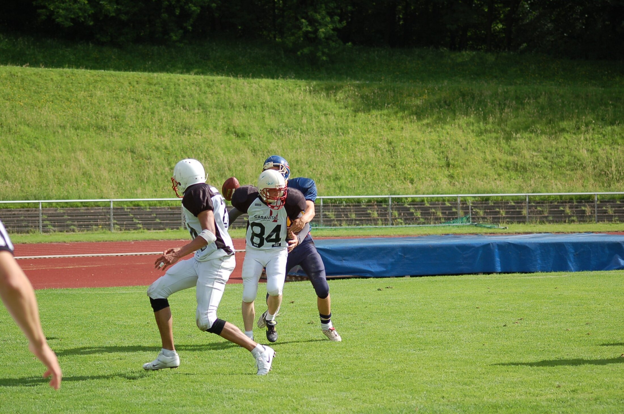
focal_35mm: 123
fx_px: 2128
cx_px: 312
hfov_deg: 16.7
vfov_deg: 11.1
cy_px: 207
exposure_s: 1/1250
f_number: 4.5
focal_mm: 82
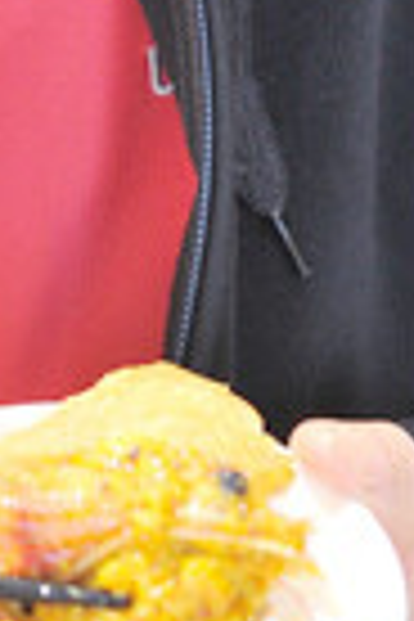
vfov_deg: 8.3
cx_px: -254
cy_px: -220
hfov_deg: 5.6
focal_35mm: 243
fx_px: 4191
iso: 1600
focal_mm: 48
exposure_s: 1/50
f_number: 5.6
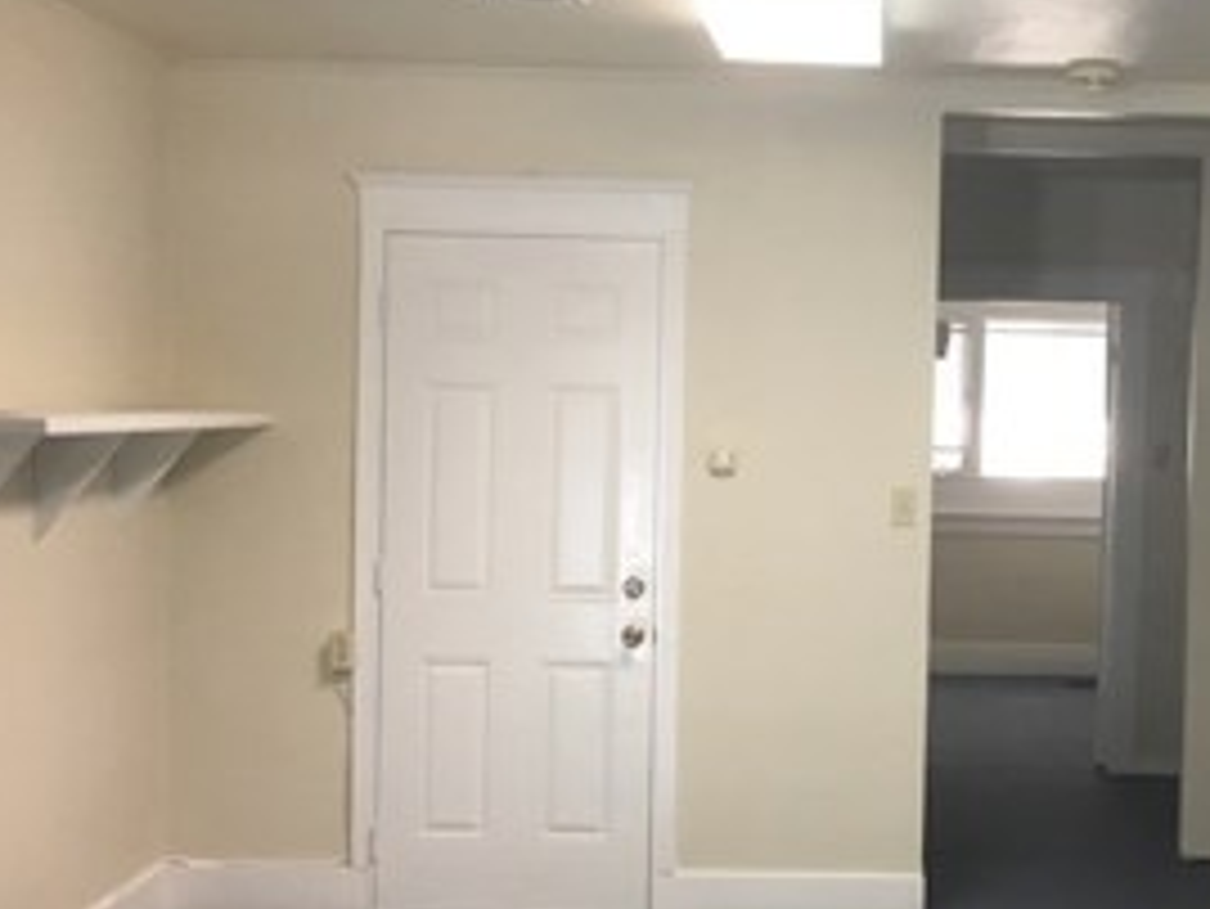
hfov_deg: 27.8
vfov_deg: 21.3
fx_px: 2413
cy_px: 482
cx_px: 909
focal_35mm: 69
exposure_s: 1/30
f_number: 2.2
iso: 64
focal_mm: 4.15
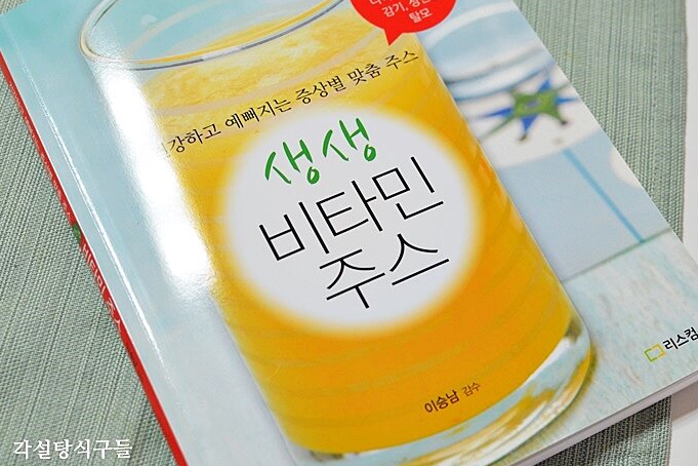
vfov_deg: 22.1
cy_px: 221
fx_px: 1194
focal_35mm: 62
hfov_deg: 32.6
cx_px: 378
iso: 900
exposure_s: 1/60
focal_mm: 35
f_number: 4
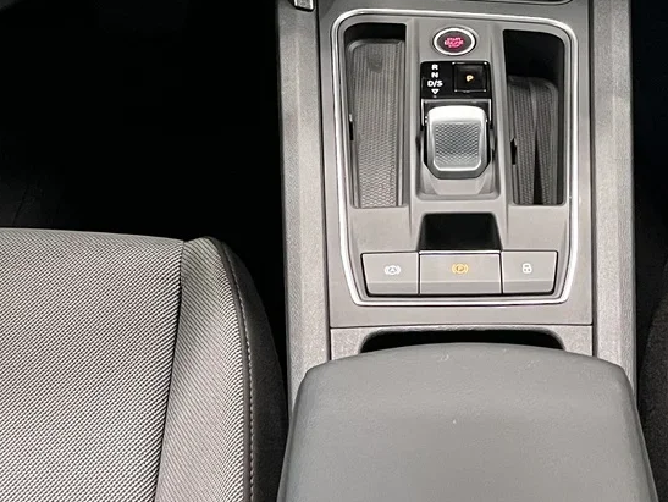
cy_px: -197
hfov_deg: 25.5
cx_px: 436
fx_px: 1468
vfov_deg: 17.8
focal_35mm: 76
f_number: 1.6
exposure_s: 1/33
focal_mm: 5.1
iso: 400
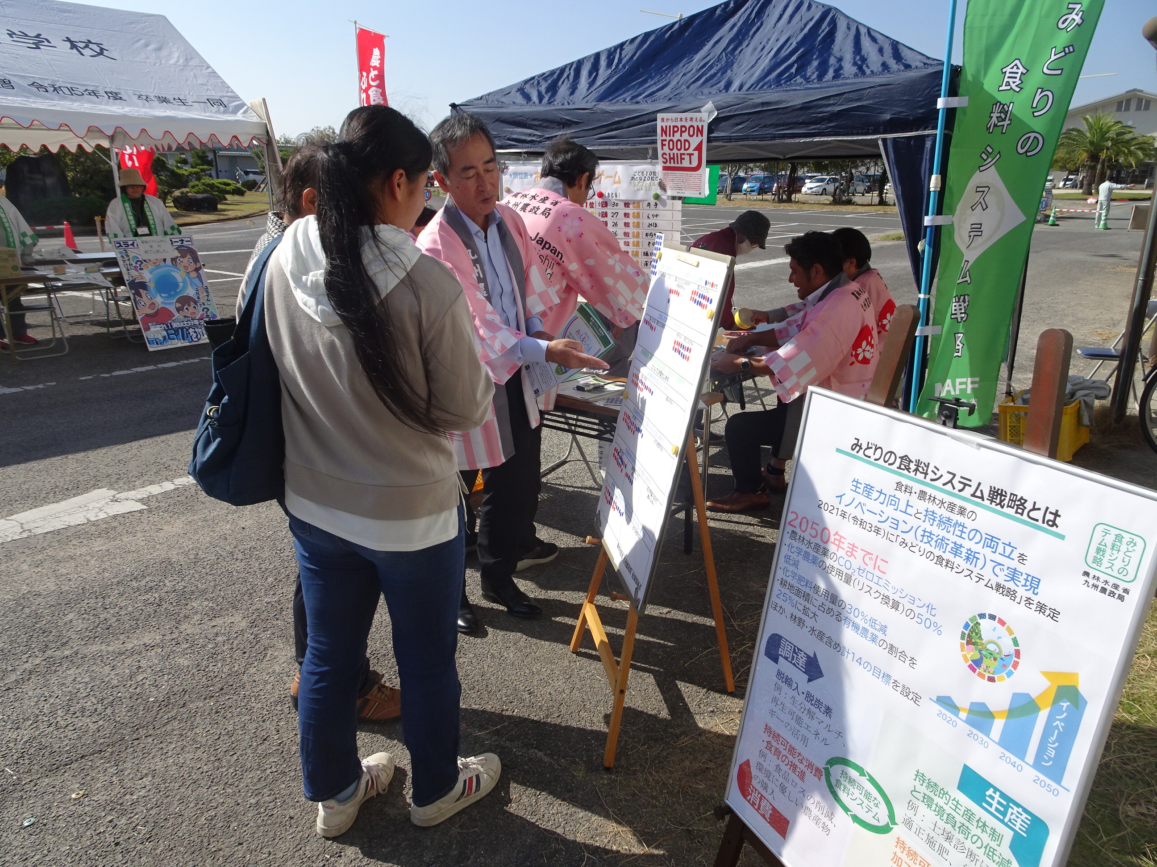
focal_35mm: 24
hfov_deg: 71.6
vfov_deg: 56.8
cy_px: 434
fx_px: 802
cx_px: 578
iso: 80
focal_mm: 4.1
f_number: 4
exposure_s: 1/800
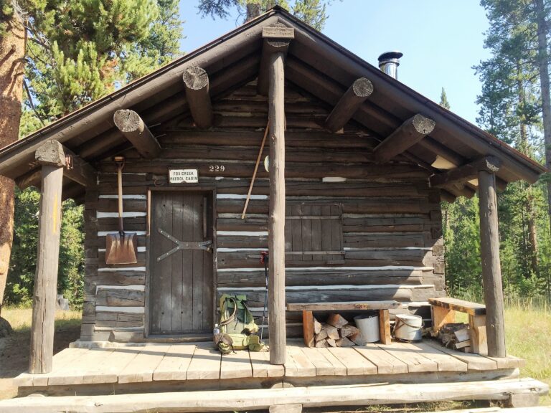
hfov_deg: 61.7
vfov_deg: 48.2
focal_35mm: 29
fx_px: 462
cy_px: 206
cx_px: 276
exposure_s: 1/557
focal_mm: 4.15
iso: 32
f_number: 2.2
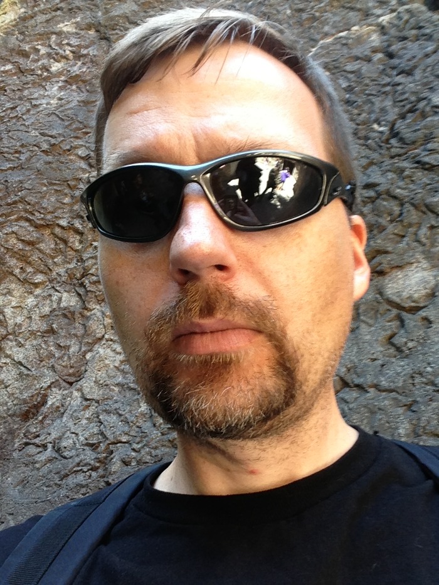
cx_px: 220
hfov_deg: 40.7
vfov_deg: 52.6
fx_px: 592
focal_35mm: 35
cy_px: 292
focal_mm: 2.18
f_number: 2.4
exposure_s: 1/30
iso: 32
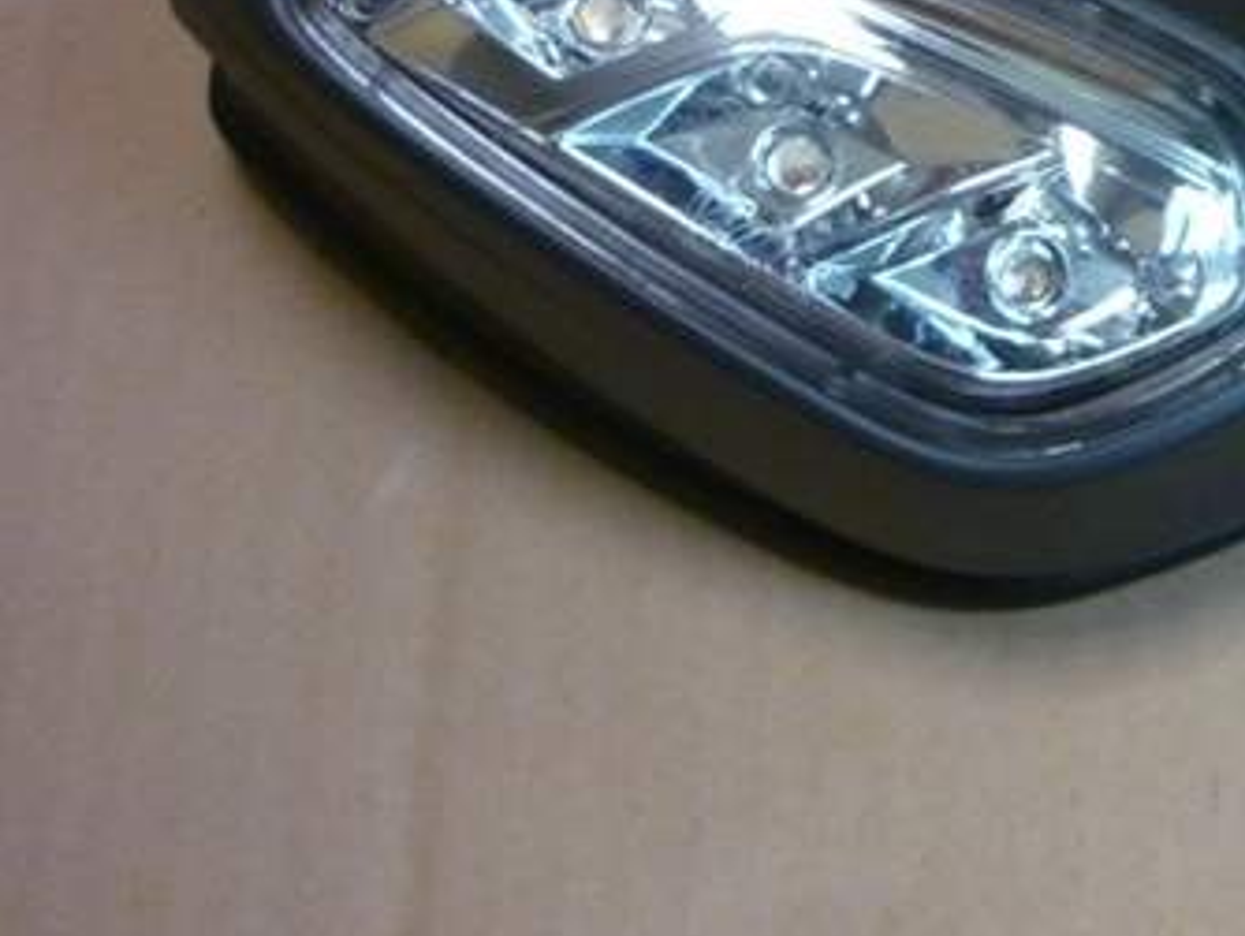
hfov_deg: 22.7
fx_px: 2843
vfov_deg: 18.3
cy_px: 56
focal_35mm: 79
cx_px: 1487
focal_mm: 5.5
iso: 320
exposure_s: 1/30
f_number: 2.8
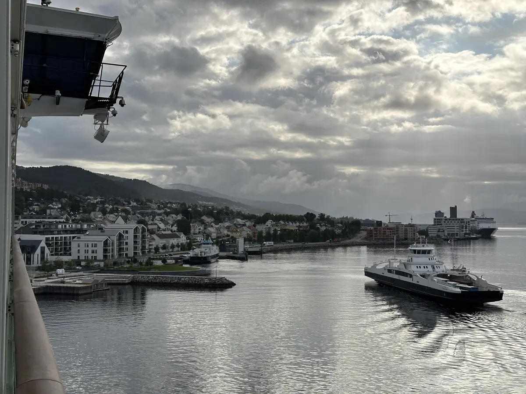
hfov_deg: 39.7
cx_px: 263
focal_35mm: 48
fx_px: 729
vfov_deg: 30.3
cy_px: 197
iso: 64
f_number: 1.78
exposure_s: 1/9804
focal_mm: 6.86
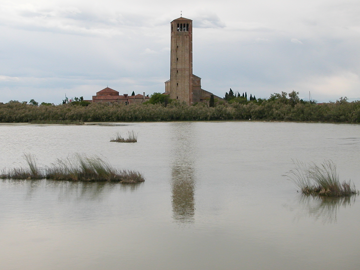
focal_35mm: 68
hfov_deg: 28.6
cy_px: 127
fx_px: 707
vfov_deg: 21.6
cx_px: 182
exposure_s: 1/955
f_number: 3.5
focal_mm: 9.7
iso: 100
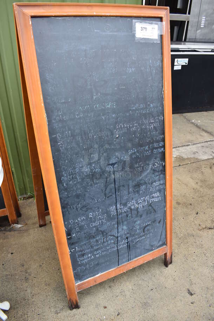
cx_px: 107
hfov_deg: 48.0
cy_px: 160
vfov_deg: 67.3
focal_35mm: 27
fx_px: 240
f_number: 5.6
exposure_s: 1/160
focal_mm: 18
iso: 200
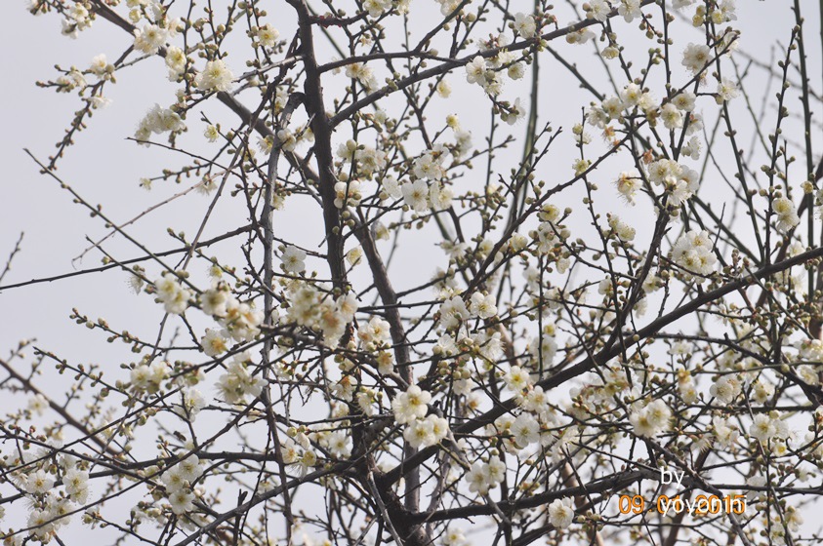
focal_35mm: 188
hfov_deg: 11.0
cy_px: 273
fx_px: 4281
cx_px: 412
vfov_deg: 7.3
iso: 200
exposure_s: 1/500
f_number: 11
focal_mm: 125
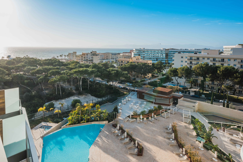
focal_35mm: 21
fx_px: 142
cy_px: 81
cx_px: 122
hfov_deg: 81.2
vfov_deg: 59.5
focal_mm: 21
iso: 250
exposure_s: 1/180
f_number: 16
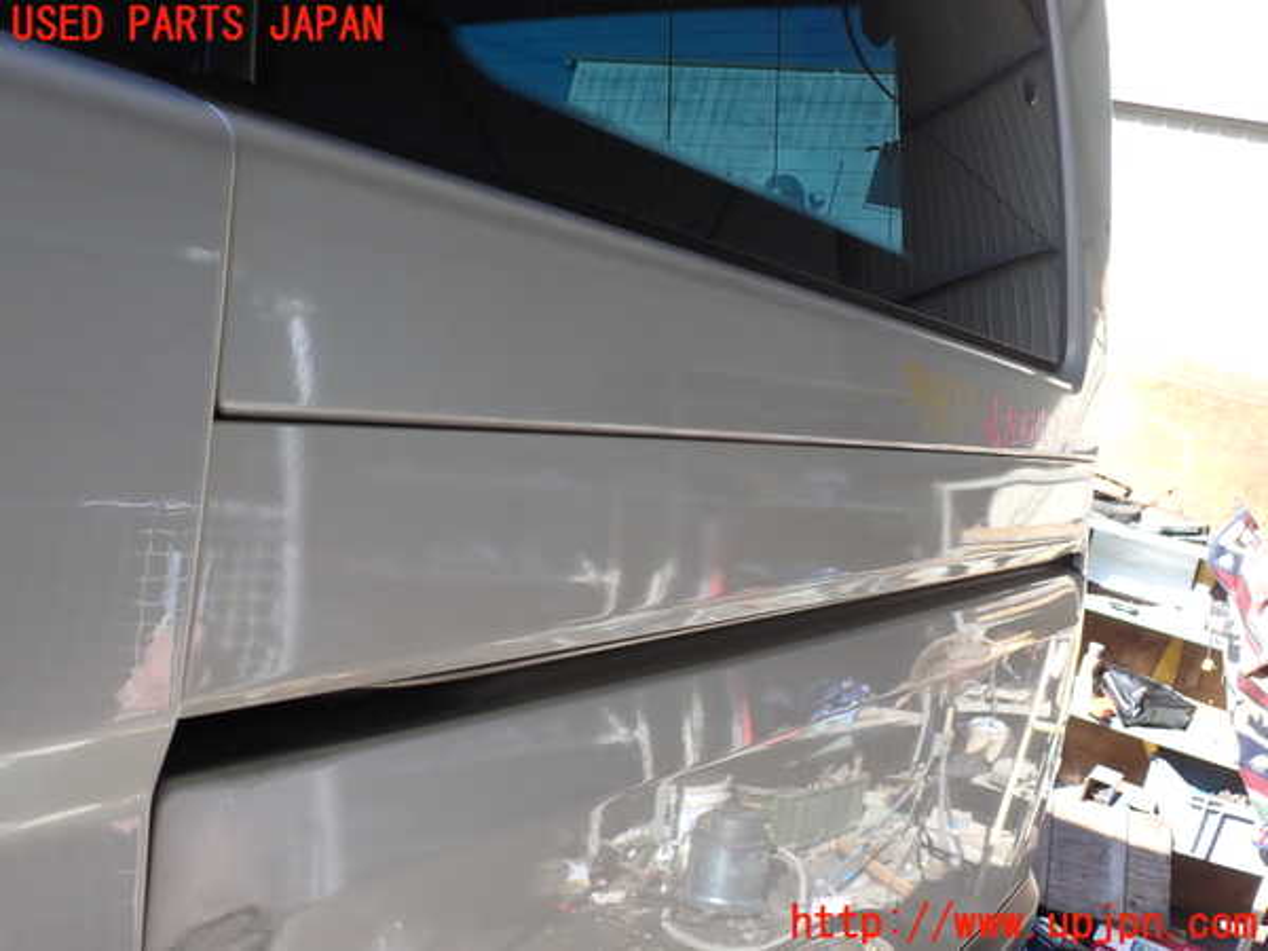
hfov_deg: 60.0
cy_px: 476
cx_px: 634
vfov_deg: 46.8
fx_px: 1099
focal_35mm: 30
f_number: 3.2
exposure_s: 1/160
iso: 100
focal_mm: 5.4
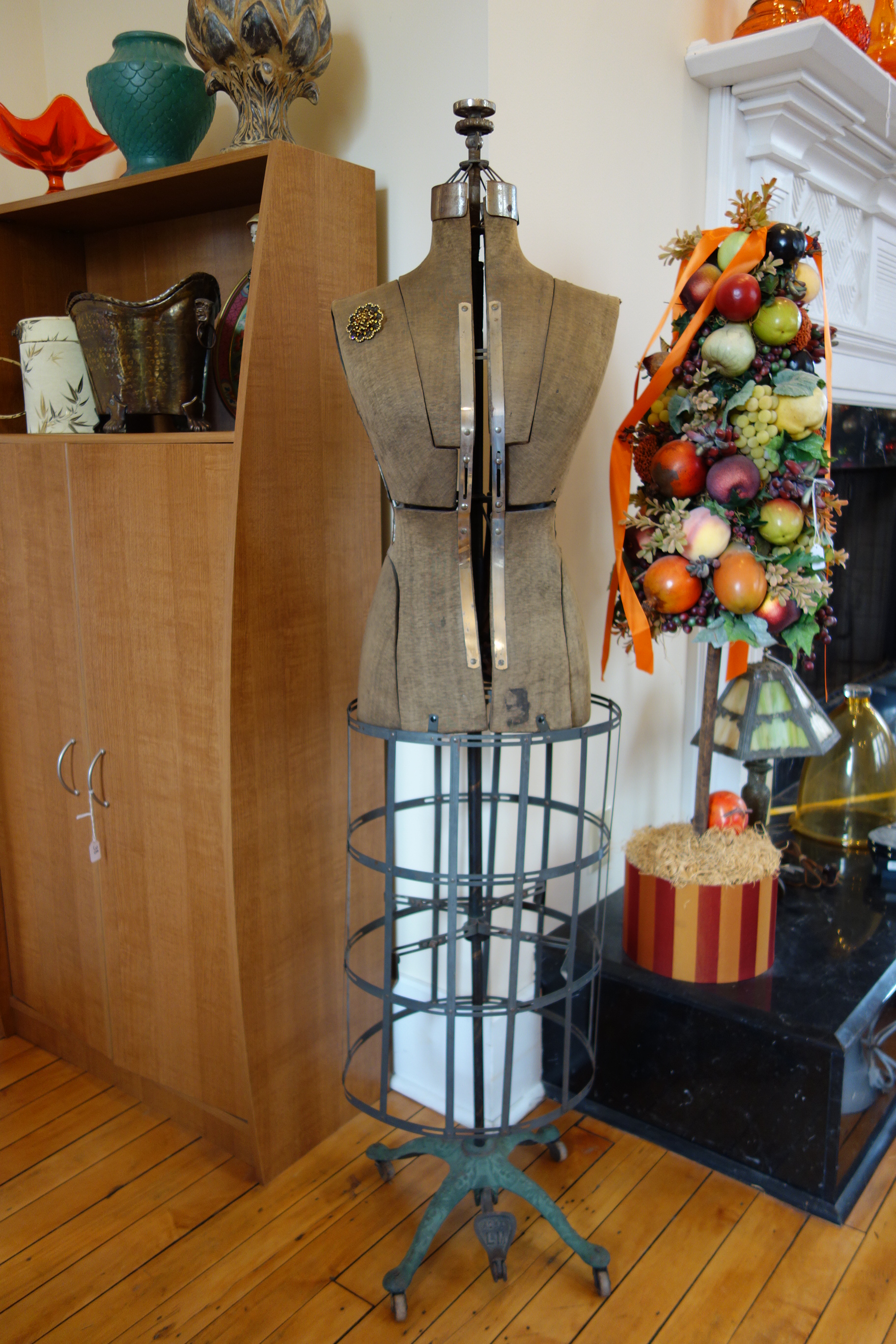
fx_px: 1045
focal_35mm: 28
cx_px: 448
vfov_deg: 65.5
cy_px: 672
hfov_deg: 46.4
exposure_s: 1/30
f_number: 1.8
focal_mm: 10.4
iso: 125
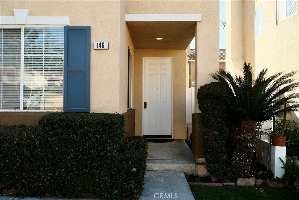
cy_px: 100
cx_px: 150
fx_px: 274
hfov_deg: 57.2
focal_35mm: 33
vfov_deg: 40.0
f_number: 3.2
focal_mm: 21.9
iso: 320
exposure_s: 1/950
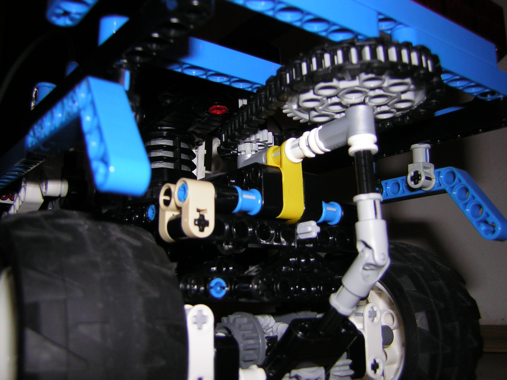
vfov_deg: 39.7
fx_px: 527
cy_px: 190
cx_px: 254
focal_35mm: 36
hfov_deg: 51.4
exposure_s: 1/60.1
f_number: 2.6
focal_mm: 4.7
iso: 50
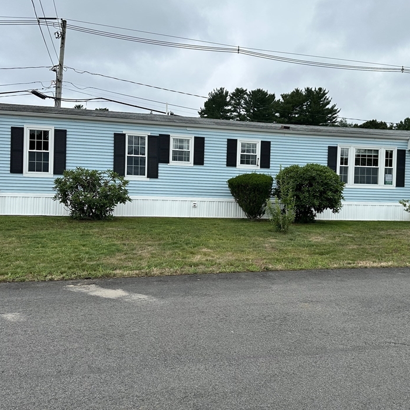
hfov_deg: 52.4
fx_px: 415
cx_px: 231
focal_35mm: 31
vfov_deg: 52.5
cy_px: 199
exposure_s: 1/2469
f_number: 1.78
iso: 80
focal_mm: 6.86
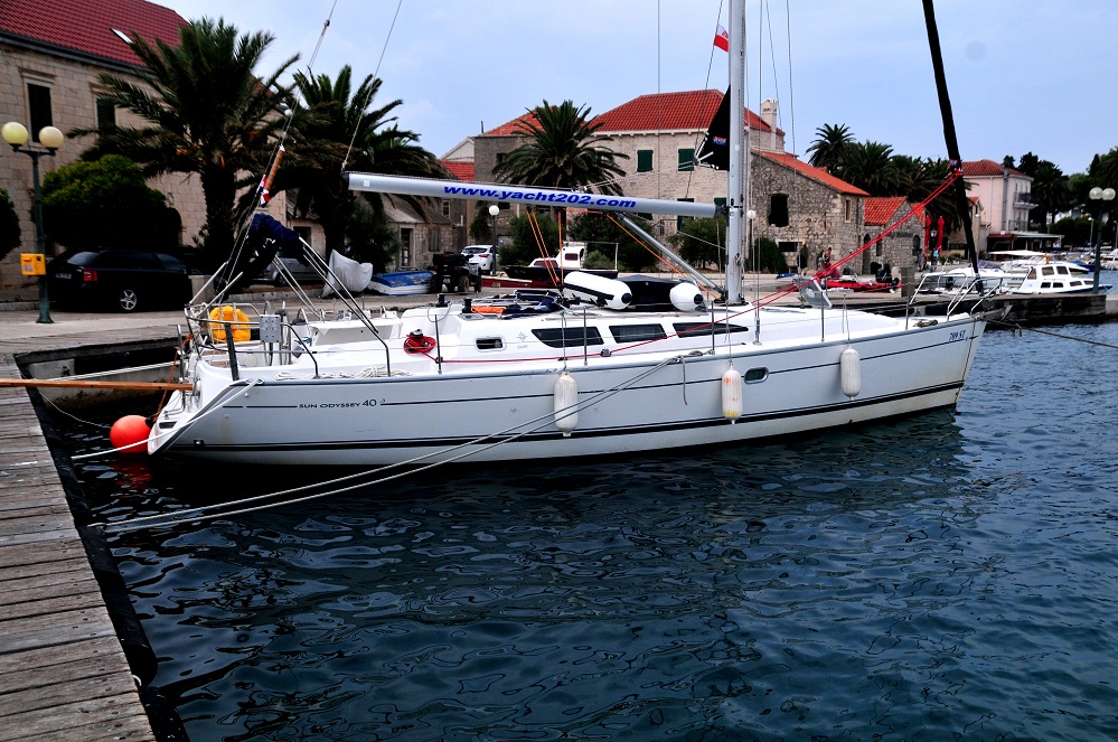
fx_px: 1116
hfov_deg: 53.2
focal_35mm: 36
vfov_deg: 36.8
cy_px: 371
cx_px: 559
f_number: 6.3
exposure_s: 1/1600
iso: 250
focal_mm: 24
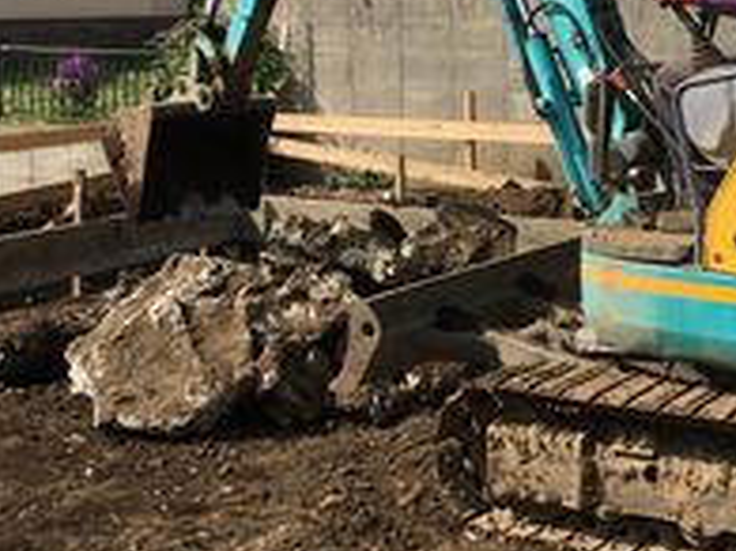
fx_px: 1424
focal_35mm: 67
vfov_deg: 21.7
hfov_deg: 28.5
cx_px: 566
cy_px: 125
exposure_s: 1/1282
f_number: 2.2
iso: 25
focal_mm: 4.15
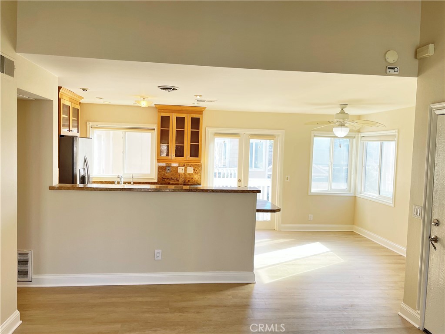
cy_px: 167
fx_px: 334
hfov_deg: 67.3
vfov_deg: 53.1
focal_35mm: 26
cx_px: 222
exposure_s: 1/140
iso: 32
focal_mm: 4.2
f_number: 1.6
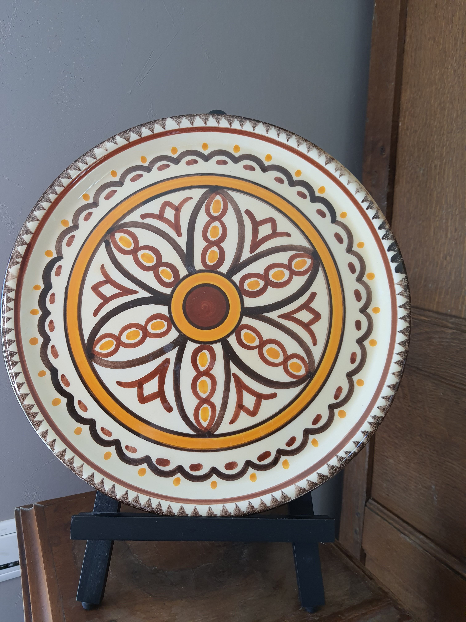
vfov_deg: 67.3
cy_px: 311
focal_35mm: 26
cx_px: 233
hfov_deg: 53.1
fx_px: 467
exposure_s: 1/100
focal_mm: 4.32
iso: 100
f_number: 1.7
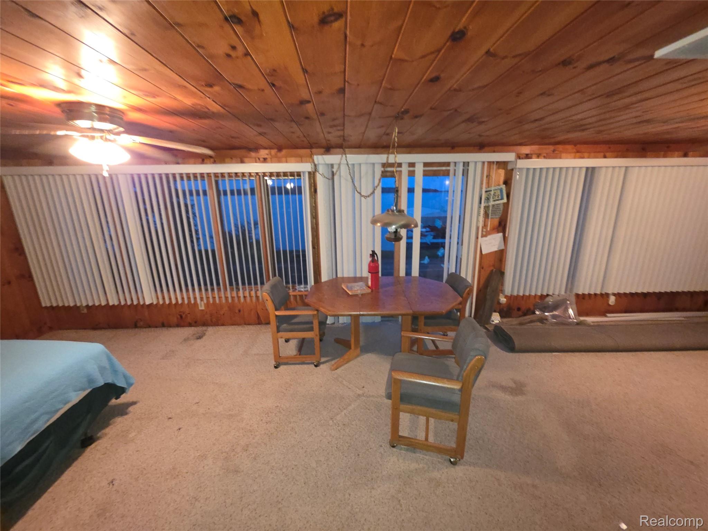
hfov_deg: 106.2
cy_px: 266
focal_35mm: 13
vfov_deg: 89.9
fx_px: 266
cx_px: 354
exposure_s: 1/24
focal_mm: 2.2
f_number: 1.9
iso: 500
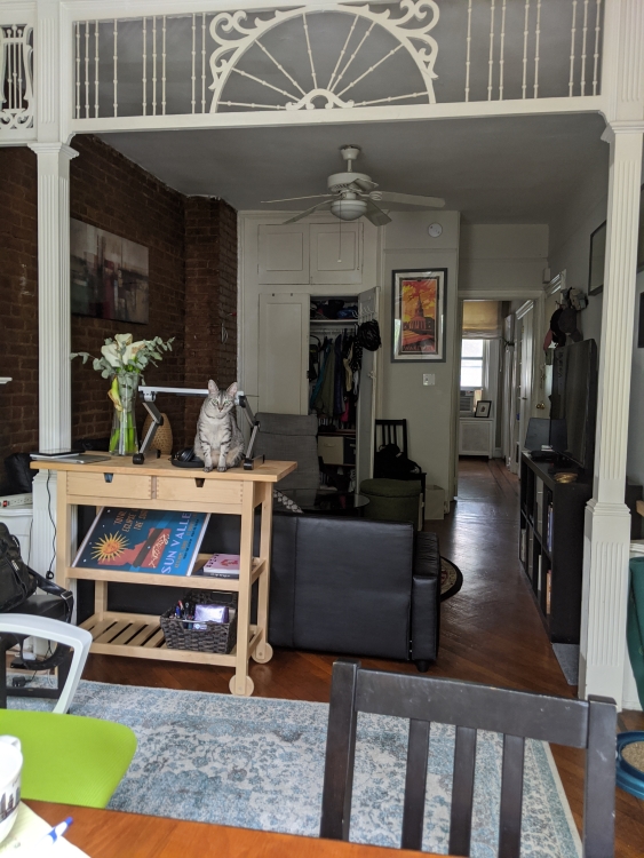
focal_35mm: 27
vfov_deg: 65.3
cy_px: 429
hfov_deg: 51.4
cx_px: 322
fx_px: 669
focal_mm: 4.44
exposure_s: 1/24.4
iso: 164
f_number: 1.8
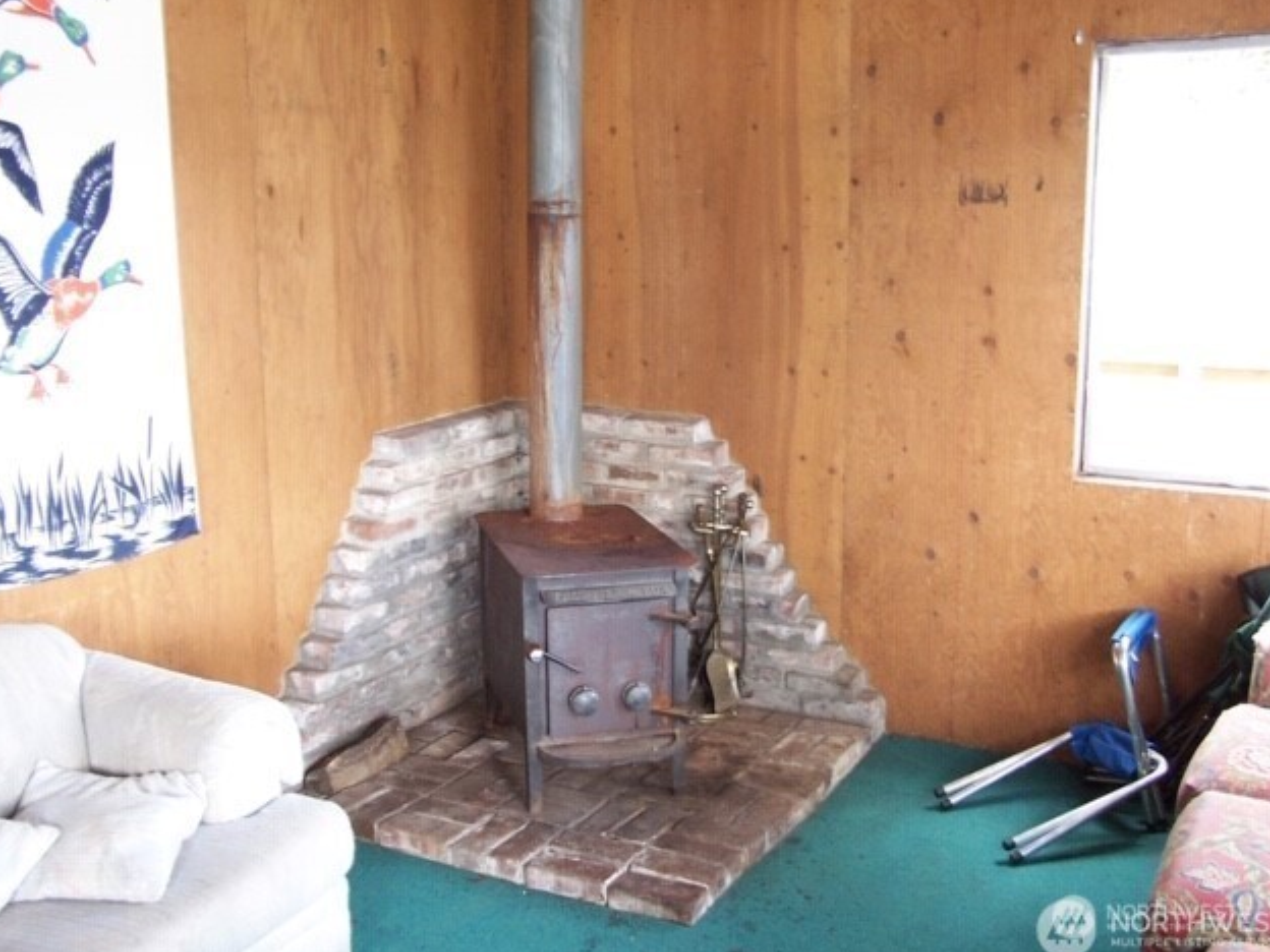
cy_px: 474
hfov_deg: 47.9
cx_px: 641
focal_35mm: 39
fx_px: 1431
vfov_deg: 36.8
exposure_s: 1/8
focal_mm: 6.3
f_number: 3.6
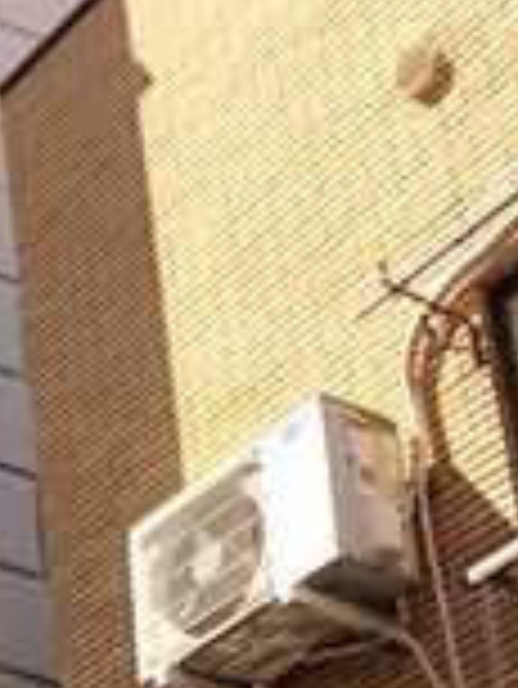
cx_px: -331
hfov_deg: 11.0
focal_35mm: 128
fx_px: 2550
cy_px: 809
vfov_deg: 14.9
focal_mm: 3.99
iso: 20
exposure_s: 1/991
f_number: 1.8
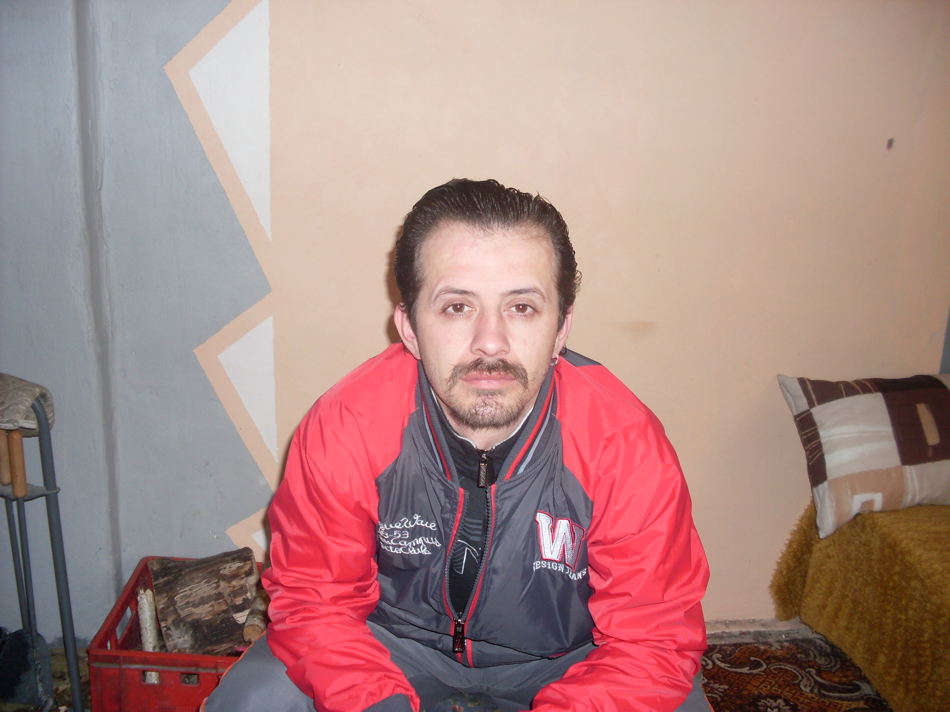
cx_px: 475
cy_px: 356
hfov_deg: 49.0
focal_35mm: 38
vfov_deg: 37.7
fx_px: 1043
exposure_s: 1/45
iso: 100
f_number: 2.8
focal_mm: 6.3
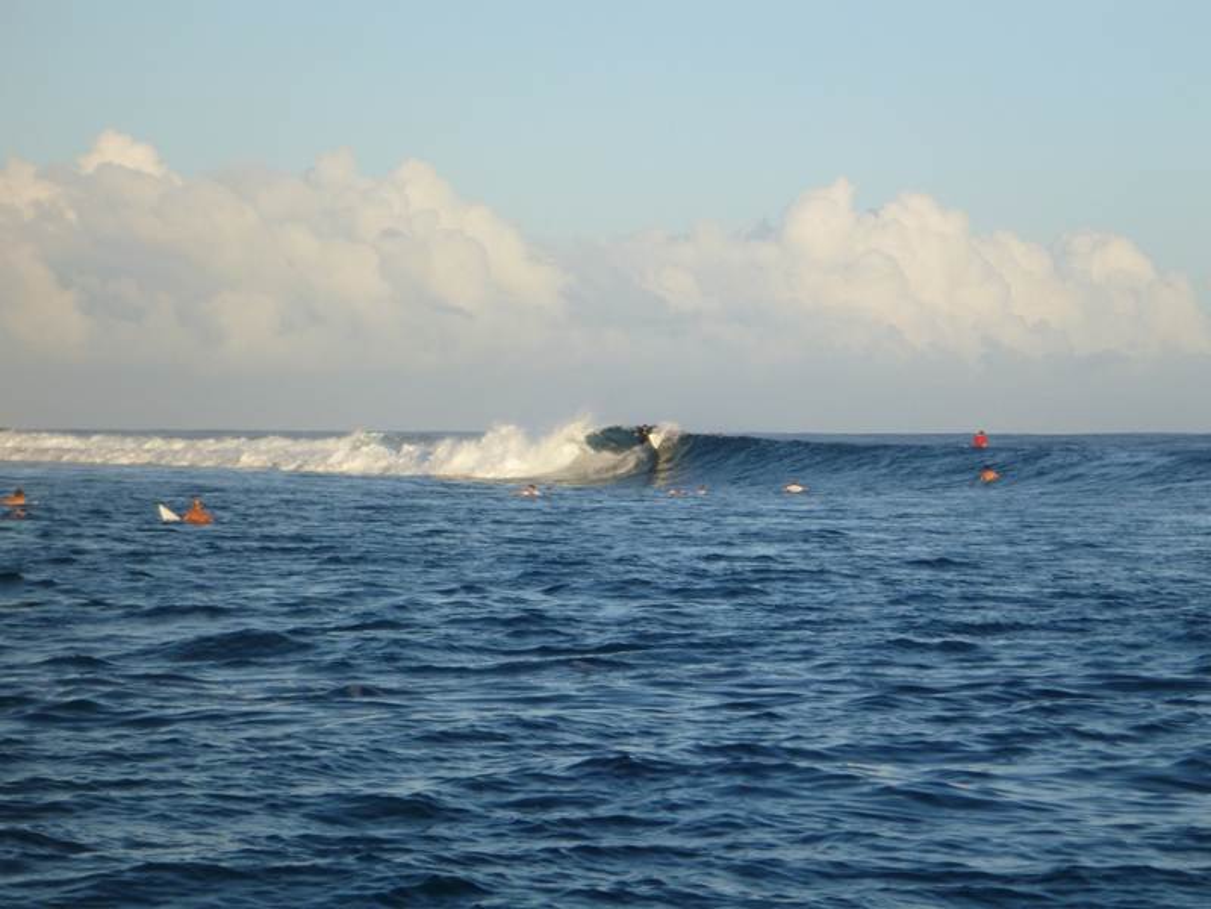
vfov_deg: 11.2
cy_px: 454
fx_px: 4618
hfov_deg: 14.9
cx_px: 606
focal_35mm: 132
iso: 100
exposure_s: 1/200
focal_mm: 22.8
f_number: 5.9
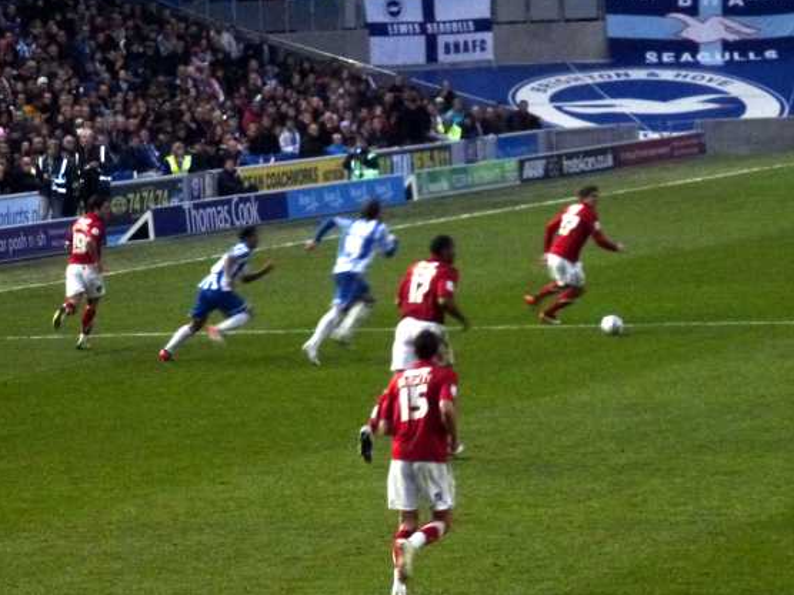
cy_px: 253
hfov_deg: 6.4
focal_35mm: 308
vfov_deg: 4.8
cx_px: 384
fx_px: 7065
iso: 400
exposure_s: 1/80
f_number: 5.5
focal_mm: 38.3
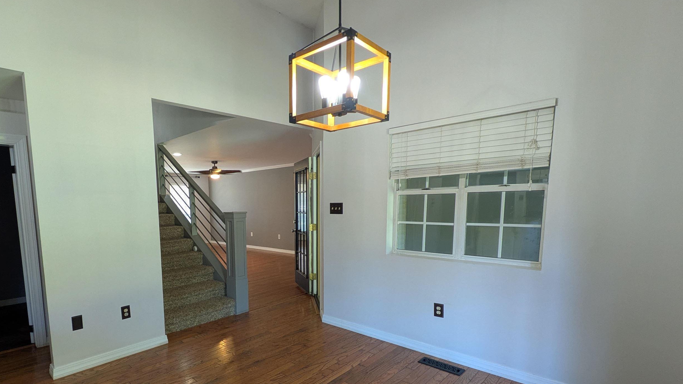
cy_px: 245
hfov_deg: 88.2
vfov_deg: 57.5
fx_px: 344
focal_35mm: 19
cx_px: 267
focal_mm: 1.83
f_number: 2.2
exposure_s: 1/24
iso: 105
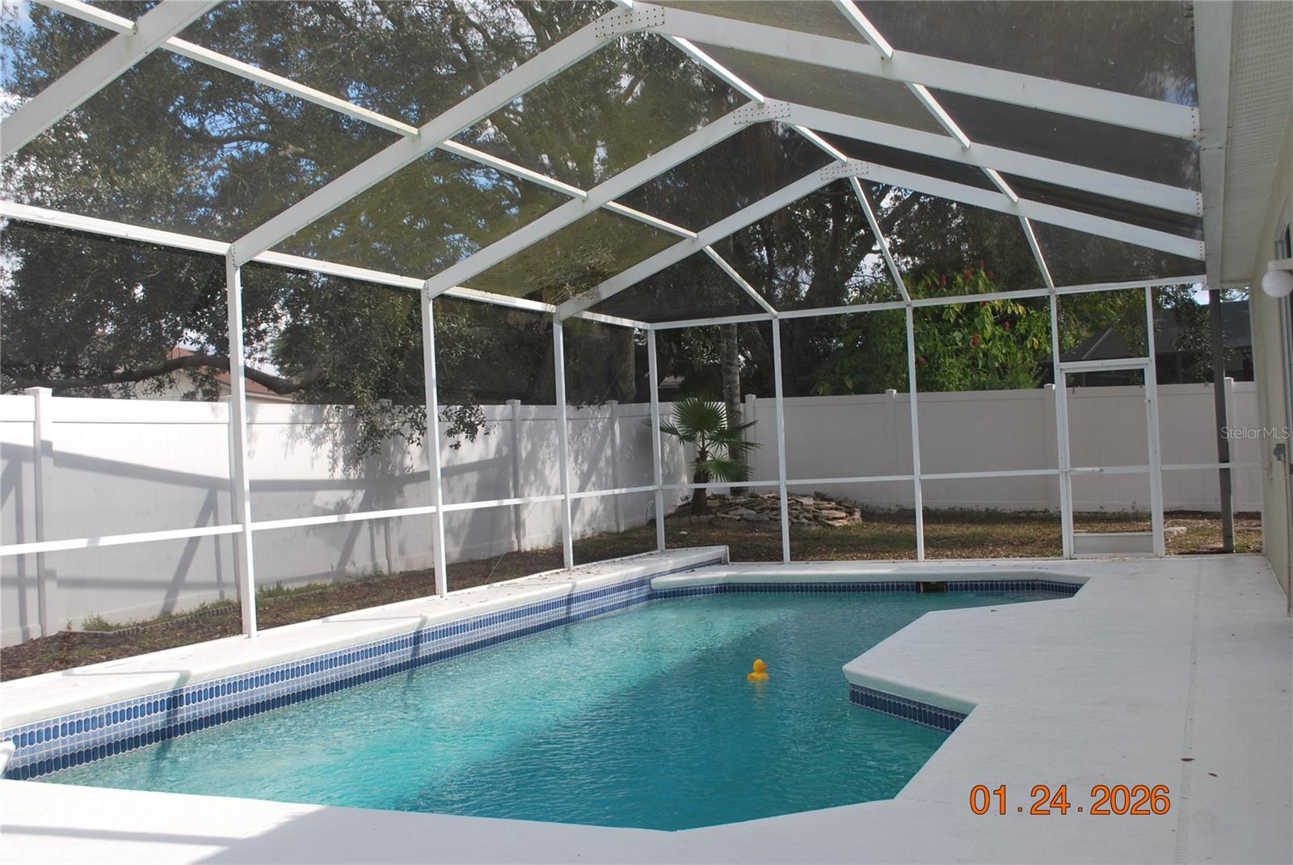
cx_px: 646
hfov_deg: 53.1
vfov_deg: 36.9
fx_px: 1294
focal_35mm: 36
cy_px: 432
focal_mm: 24
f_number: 6.3
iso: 100
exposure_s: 1/160
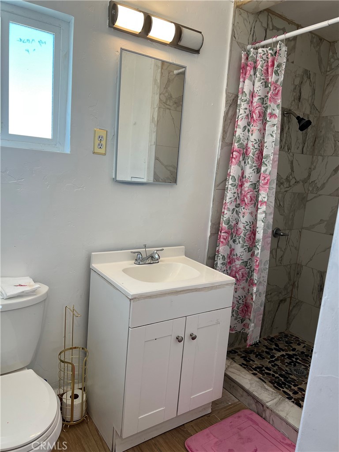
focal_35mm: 26
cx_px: 170
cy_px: 226
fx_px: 339
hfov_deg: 53.1
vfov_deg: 67.3
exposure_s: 1/120
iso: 50
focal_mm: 5.7
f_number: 1.5
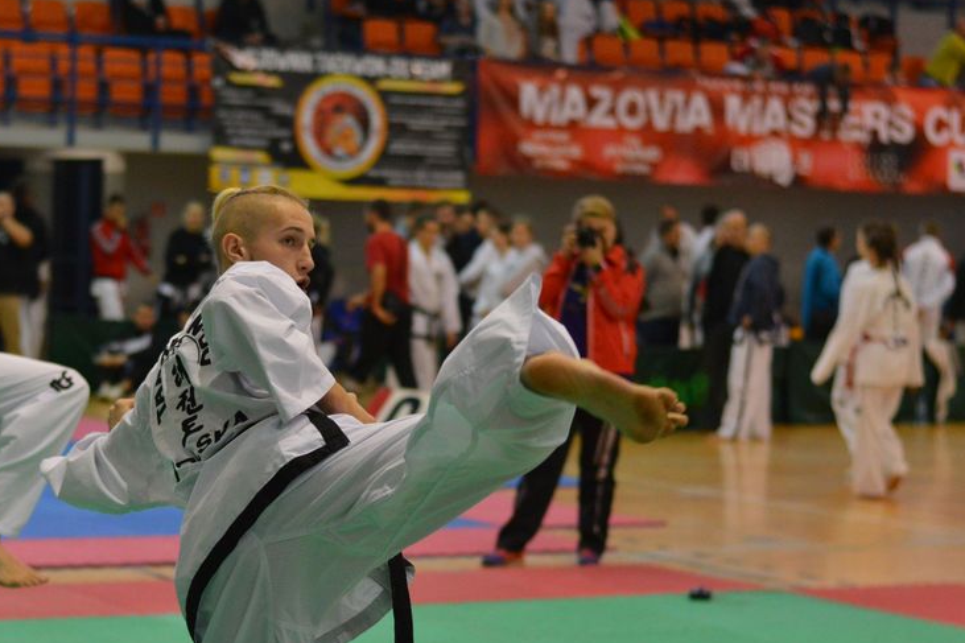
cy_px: 434
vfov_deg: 13.0
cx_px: 342
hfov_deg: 19.4
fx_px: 2814
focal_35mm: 105
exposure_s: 1/500
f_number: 2.2
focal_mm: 50
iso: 1600
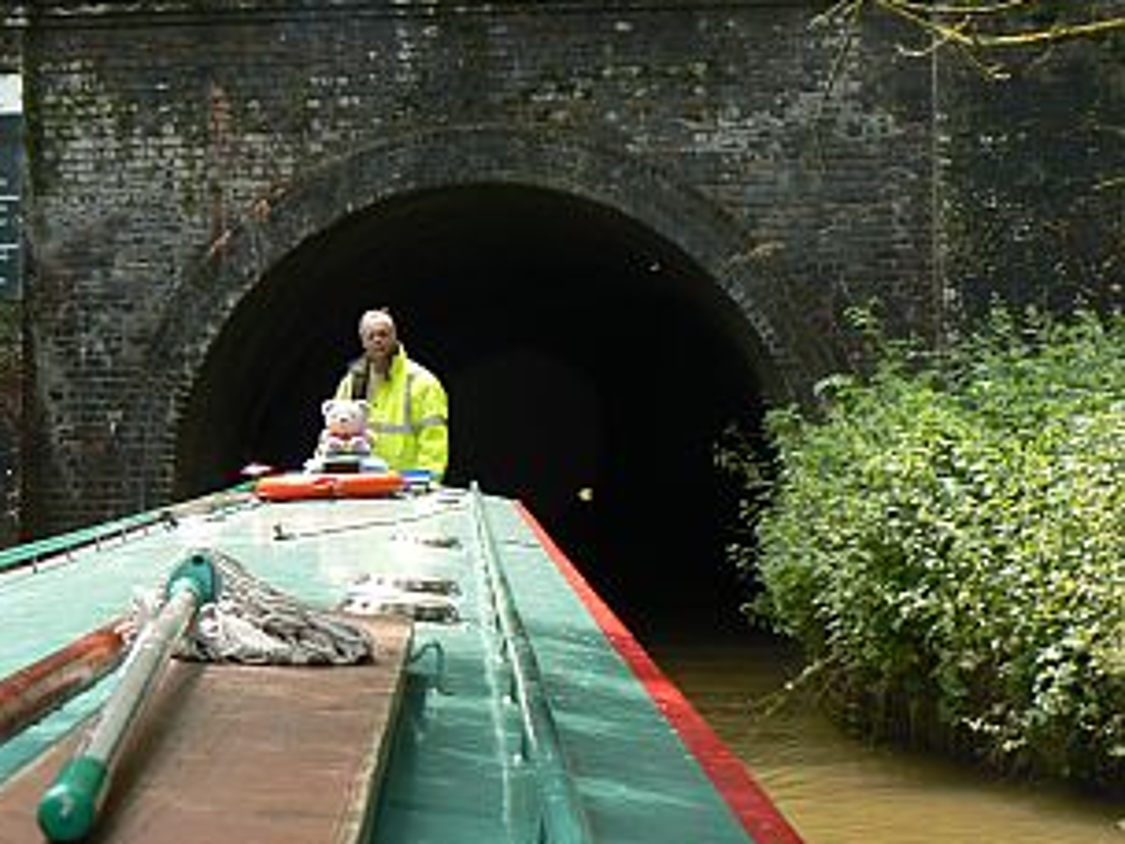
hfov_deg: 20.2
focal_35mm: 97
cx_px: 463
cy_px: 422
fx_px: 3152
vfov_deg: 15.2
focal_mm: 13.7
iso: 80
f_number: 5
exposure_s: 1/100
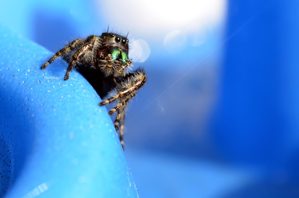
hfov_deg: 33.5
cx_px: 150
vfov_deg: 22.5
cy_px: 99
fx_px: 497
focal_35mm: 60
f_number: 7.1
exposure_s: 1/200
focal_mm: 40
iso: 100
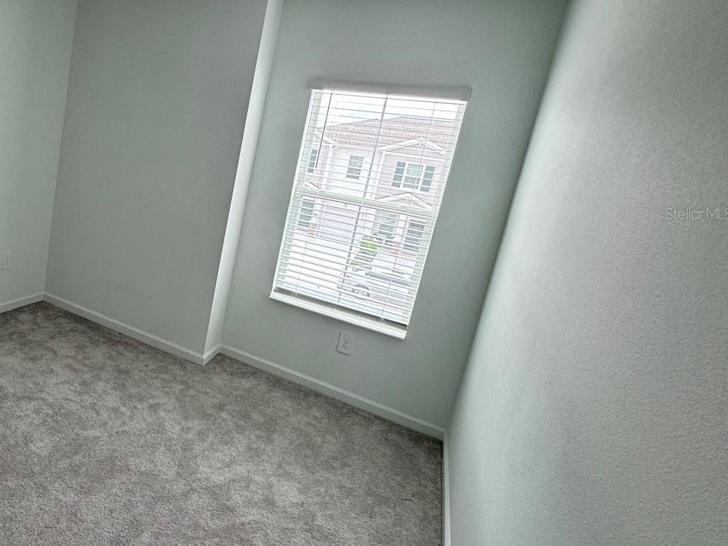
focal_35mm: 23
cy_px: 213
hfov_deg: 66.6
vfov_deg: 58.3
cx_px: 138
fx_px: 484
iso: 100
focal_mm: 2.22
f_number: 2.2
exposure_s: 1/120
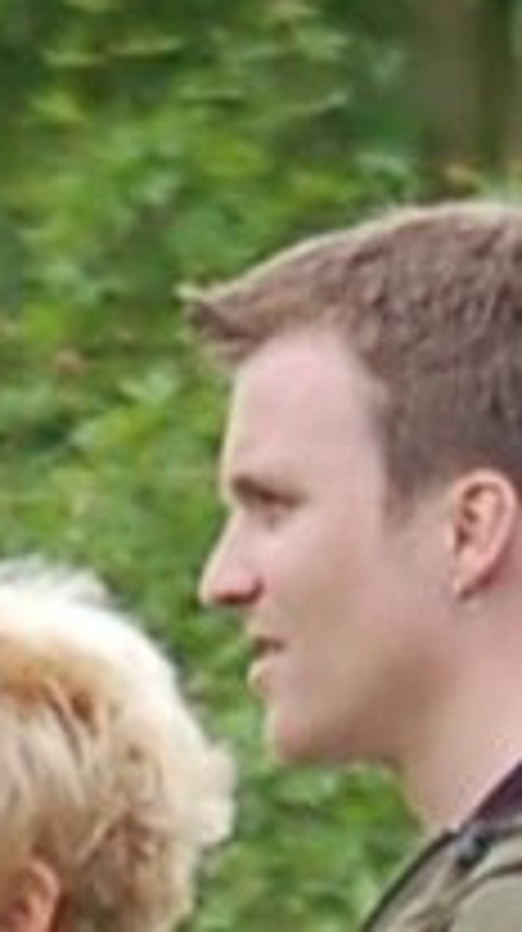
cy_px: 1711
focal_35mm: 2252
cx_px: 2380
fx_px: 55563
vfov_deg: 1.0
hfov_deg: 0.5
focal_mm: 135
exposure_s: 1/640
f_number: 4.5
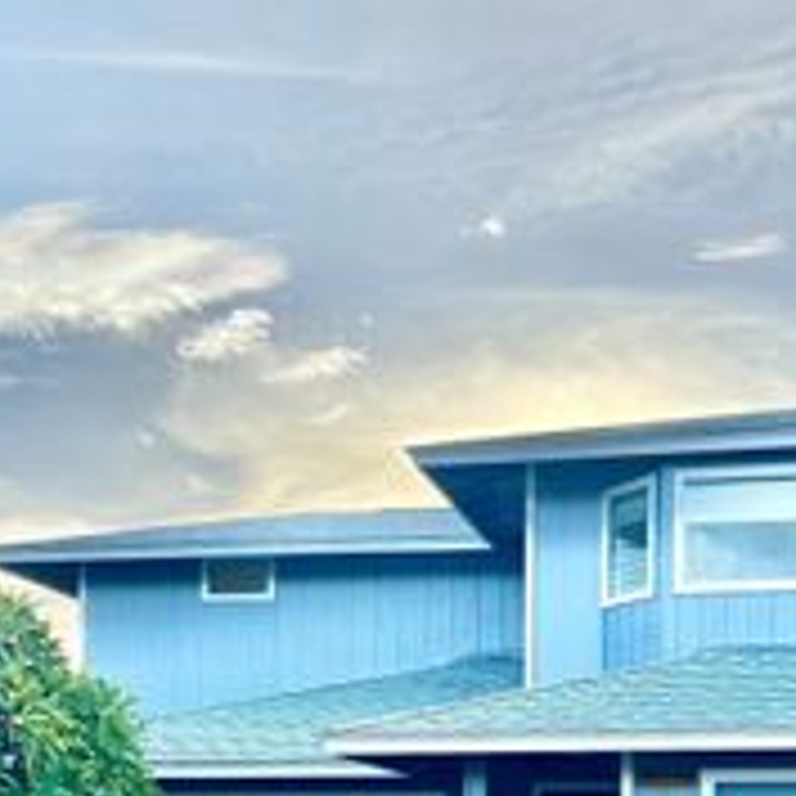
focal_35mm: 65
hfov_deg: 26.4
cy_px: 758
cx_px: 499
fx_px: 1691
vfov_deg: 25.4
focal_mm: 5.7
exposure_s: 1/4831
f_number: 1.5
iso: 50
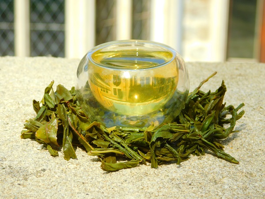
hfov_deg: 17.1
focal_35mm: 115
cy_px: 100
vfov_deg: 12.9
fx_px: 880
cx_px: 132
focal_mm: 20.3
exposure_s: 1/320
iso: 125
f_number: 4.8
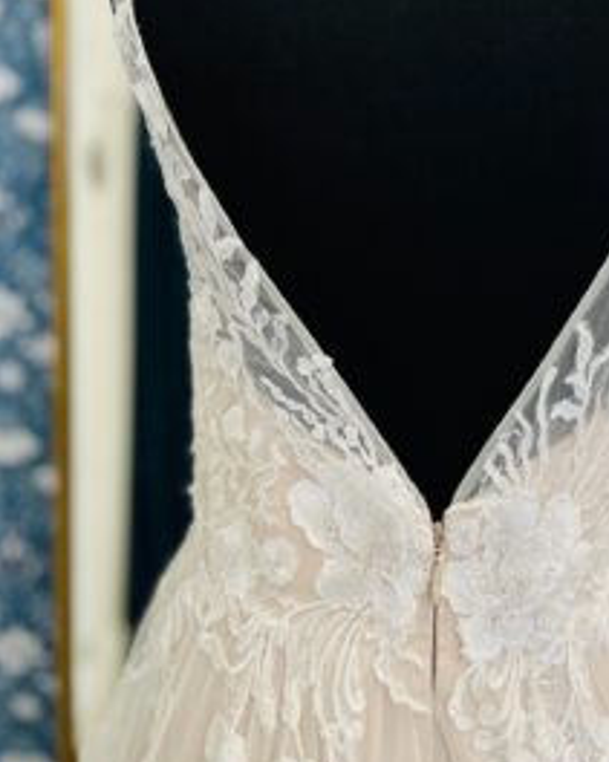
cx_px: 436
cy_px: 218
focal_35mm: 41
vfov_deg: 43.7
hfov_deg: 35.9
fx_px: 924
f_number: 1.6
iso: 40
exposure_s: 1/100
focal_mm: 5.1
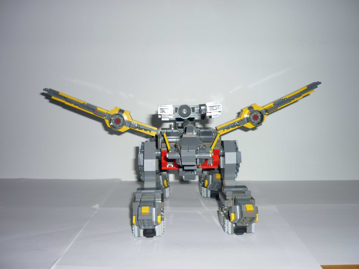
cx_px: 180
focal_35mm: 33
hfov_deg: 55.4
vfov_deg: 42.9
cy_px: 134
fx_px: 342
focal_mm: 5.5
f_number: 2.8
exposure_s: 1/60
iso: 100
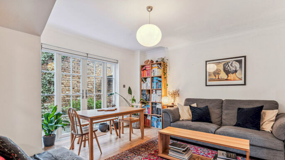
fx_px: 128
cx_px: 142
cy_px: 96
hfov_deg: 95.9
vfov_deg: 63.3
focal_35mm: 17
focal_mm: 16
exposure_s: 1/6
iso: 400
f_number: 11
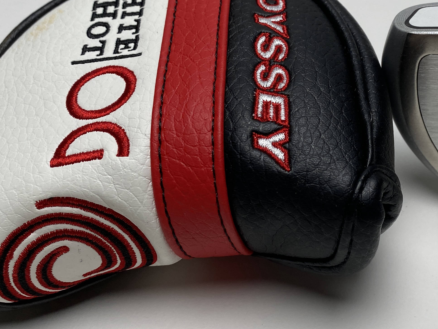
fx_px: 683
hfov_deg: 34.3
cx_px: 358
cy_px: 135
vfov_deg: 27.0
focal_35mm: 54
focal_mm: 4.25
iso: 32
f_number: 1.8
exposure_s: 1/269
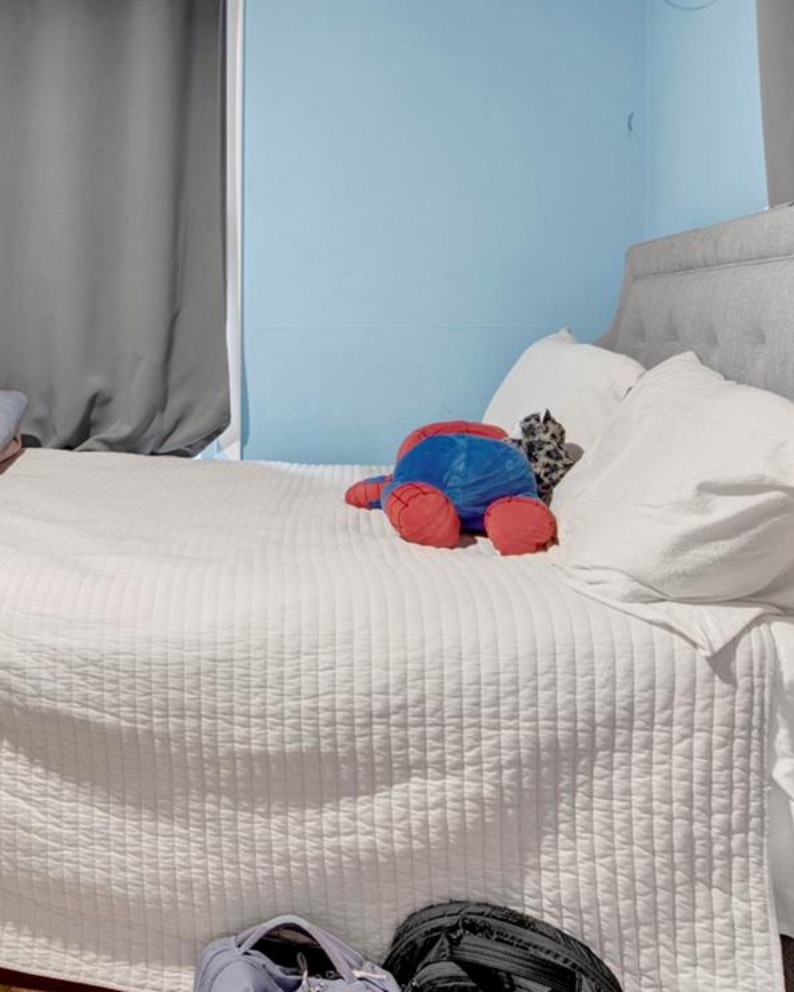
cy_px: 325
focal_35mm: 31
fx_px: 911
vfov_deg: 55.9
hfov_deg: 40.5
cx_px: -21
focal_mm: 8
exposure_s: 1
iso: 100
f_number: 8
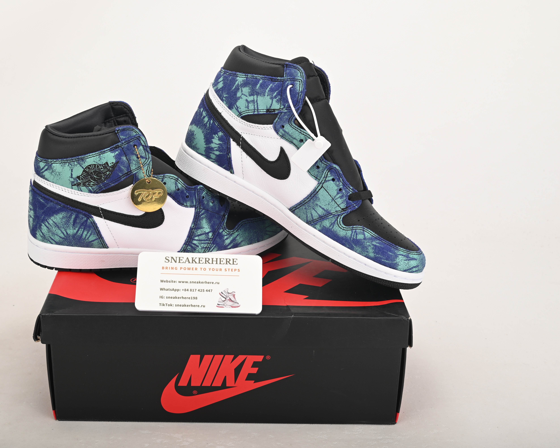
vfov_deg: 29.1
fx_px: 862
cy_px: 225
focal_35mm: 52
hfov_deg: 35.9
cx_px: 235
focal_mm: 46
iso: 100
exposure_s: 1/200
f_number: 11
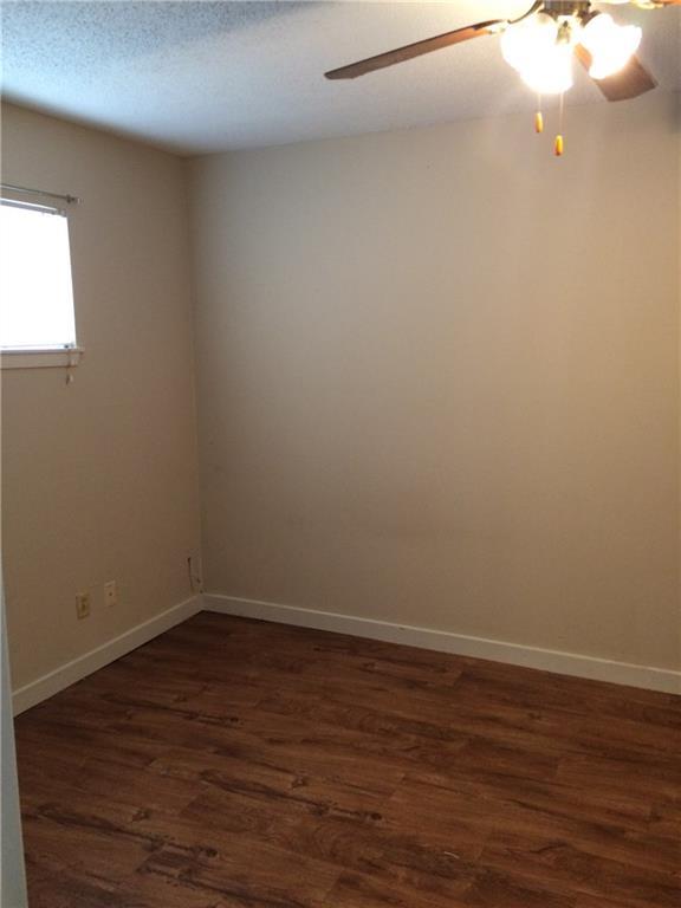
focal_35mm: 29
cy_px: 454
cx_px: 340
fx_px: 761
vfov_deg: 61.7
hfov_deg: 48.2
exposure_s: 1/30
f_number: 2.2
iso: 250
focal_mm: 4.15
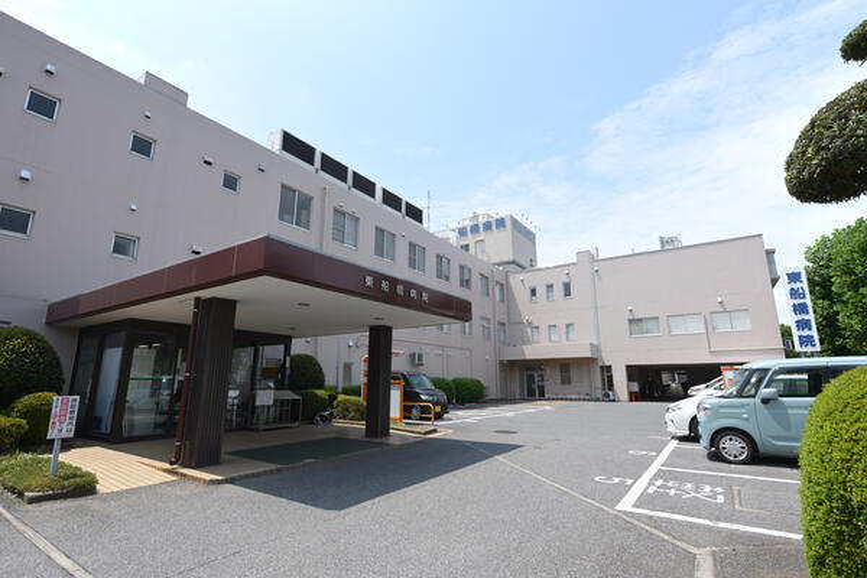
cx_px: 434
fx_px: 409
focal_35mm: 17
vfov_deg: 70.4
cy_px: 289
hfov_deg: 93.3
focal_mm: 17
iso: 64
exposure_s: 1/200
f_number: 11
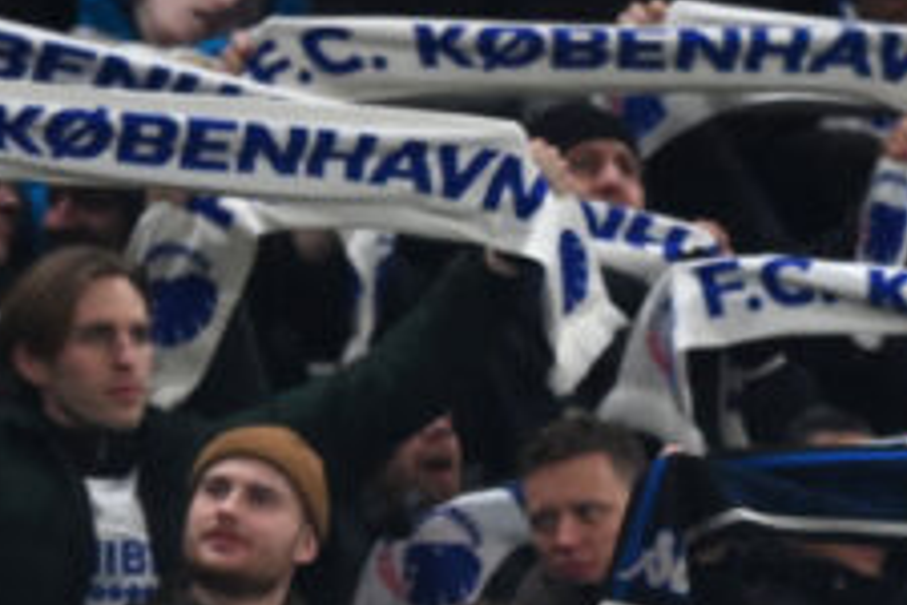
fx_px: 45901
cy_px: 1224
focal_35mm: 1822
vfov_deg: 0.8
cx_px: 516
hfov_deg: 1.1
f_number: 2.8
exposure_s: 1/1000
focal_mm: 400
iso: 2000
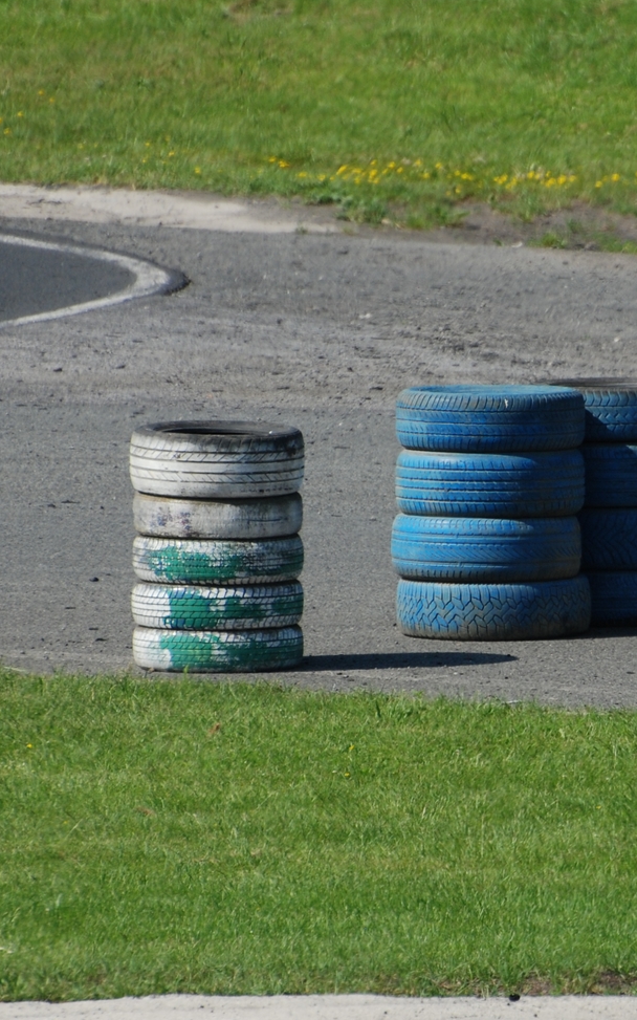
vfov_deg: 2.3
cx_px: 616
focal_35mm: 906
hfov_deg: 1.4
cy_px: 607
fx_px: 25169
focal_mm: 300
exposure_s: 1/800
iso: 200
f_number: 5.6
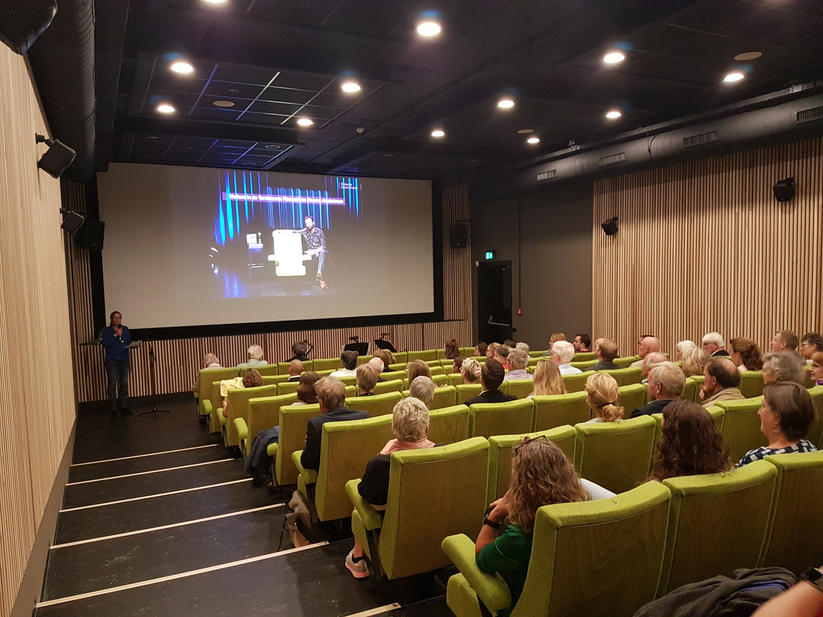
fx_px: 618
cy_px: 308
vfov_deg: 53.1
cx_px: 412
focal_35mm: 26
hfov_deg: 67.3
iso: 250
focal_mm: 4.2
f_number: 1.7
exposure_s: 1/10
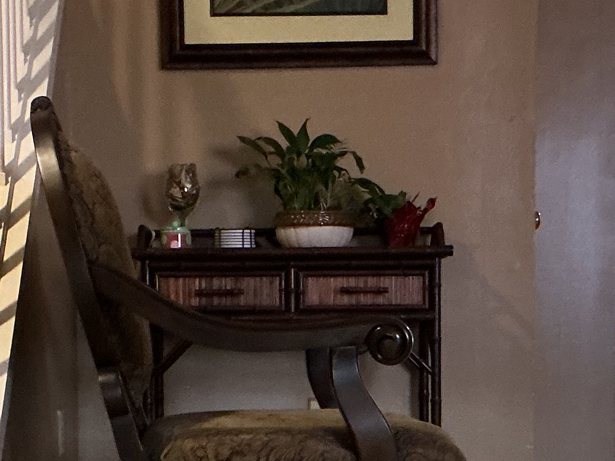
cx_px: 276
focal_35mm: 100
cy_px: 453
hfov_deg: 19.6
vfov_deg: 14.6
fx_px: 1777
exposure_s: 1/60
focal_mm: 3
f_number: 1.8
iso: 250
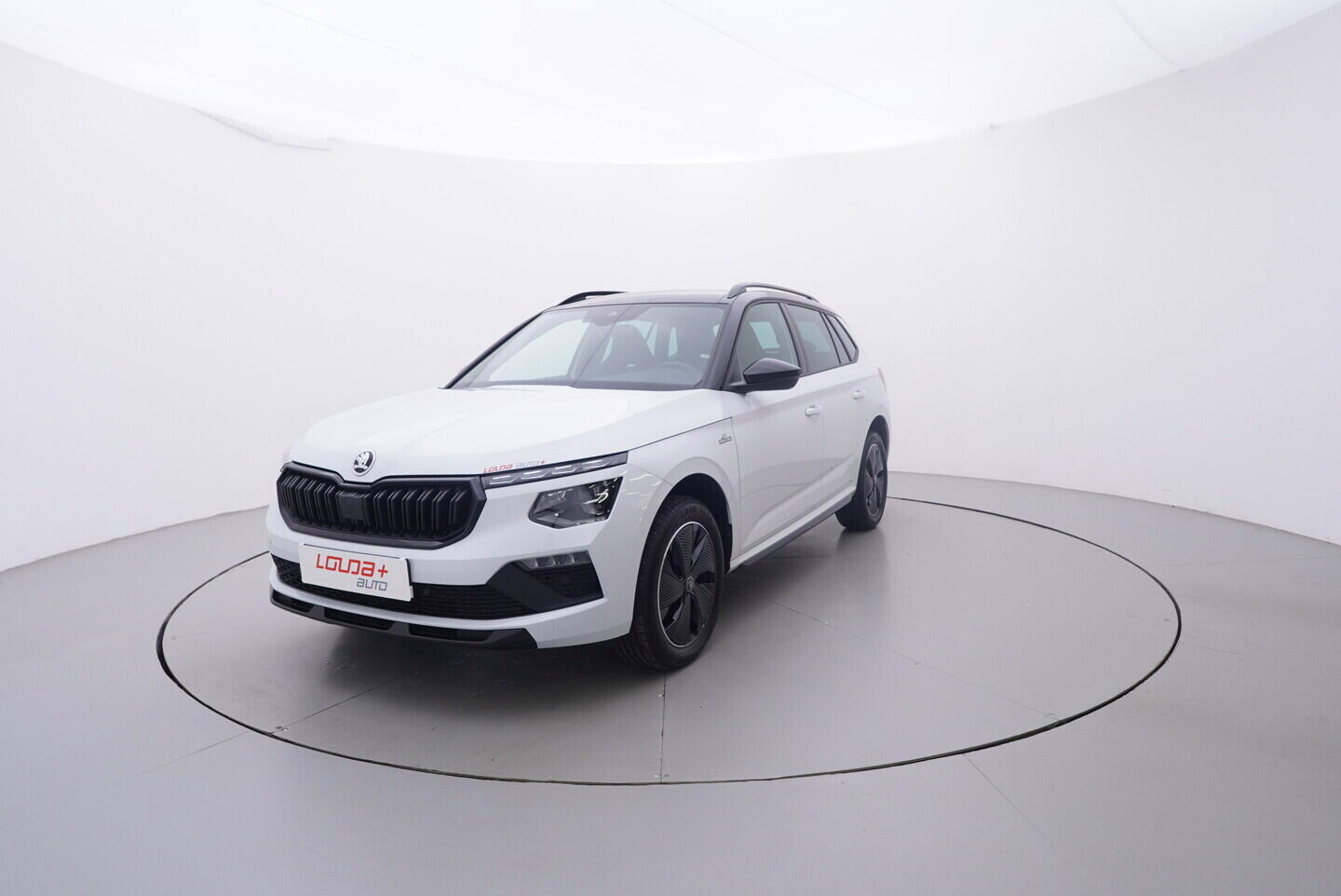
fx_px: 839
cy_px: 448
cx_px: 670
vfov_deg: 56.2
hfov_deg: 77.3
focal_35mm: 22
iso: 200
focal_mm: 15
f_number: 5
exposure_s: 1/80
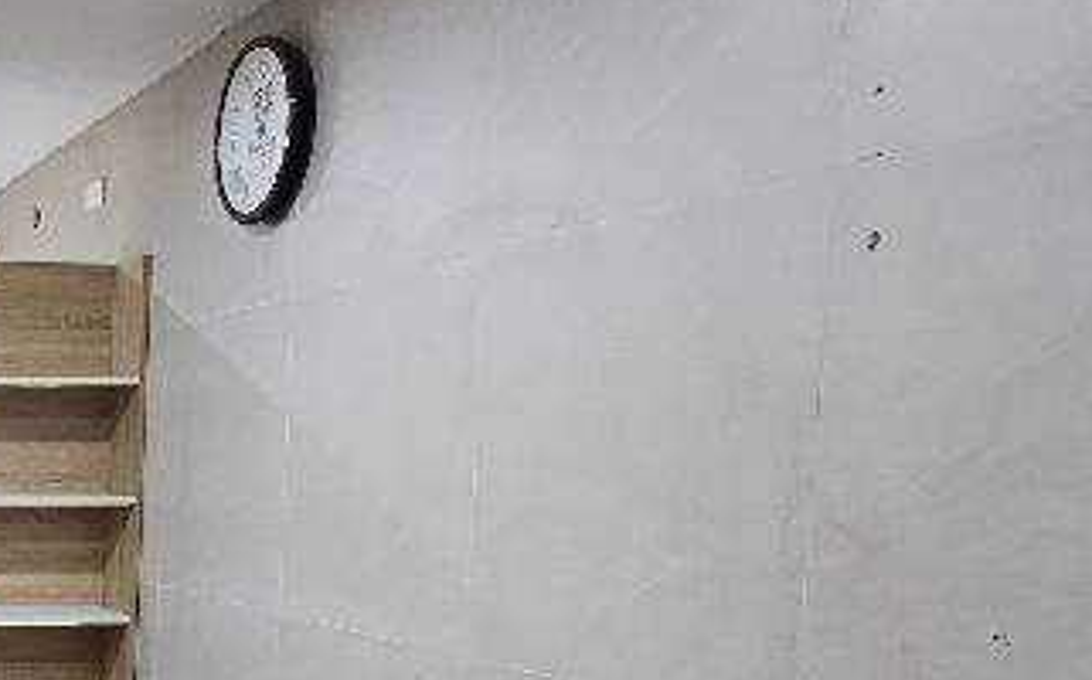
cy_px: 578
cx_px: -374
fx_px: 1308
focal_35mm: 44
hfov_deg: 32.3
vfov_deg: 28.3
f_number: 2.2
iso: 160
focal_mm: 2.2
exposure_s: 1/50.3
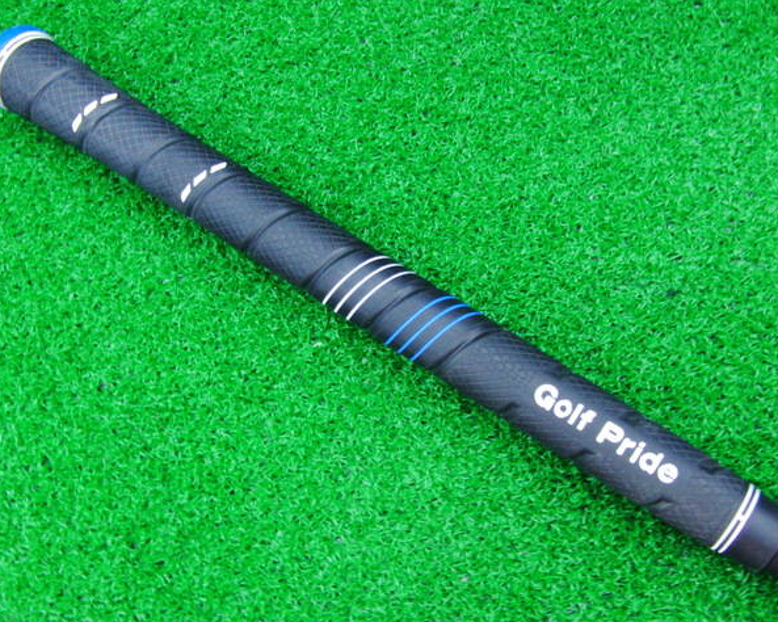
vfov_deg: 38.2
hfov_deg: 46.9
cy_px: 311
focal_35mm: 39
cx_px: 383
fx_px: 898
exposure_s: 1/20
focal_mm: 6.42
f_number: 3.6
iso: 400
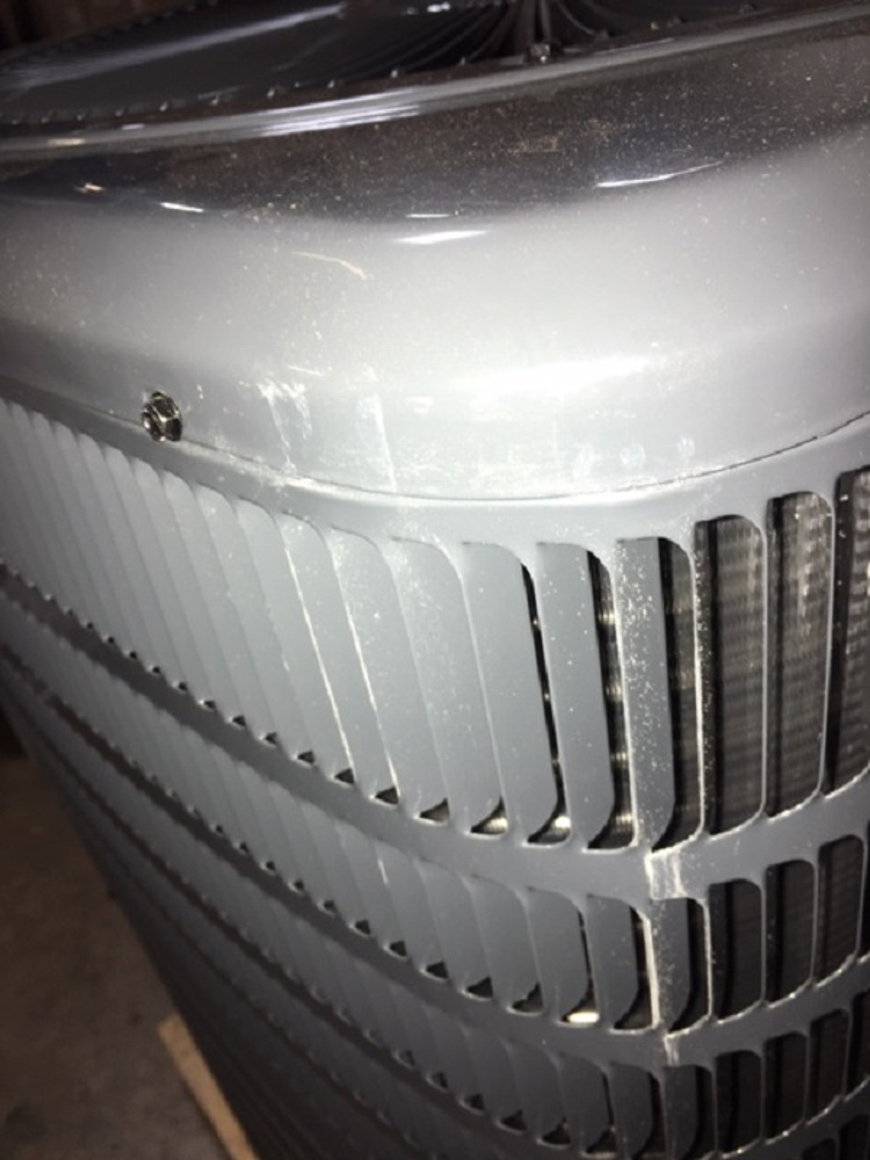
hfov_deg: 48.2
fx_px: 972
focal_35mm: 29
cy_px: 580
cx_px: 435
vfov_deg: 61.7
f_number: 2.2
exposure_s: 1/16
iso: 25
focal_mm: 4.15
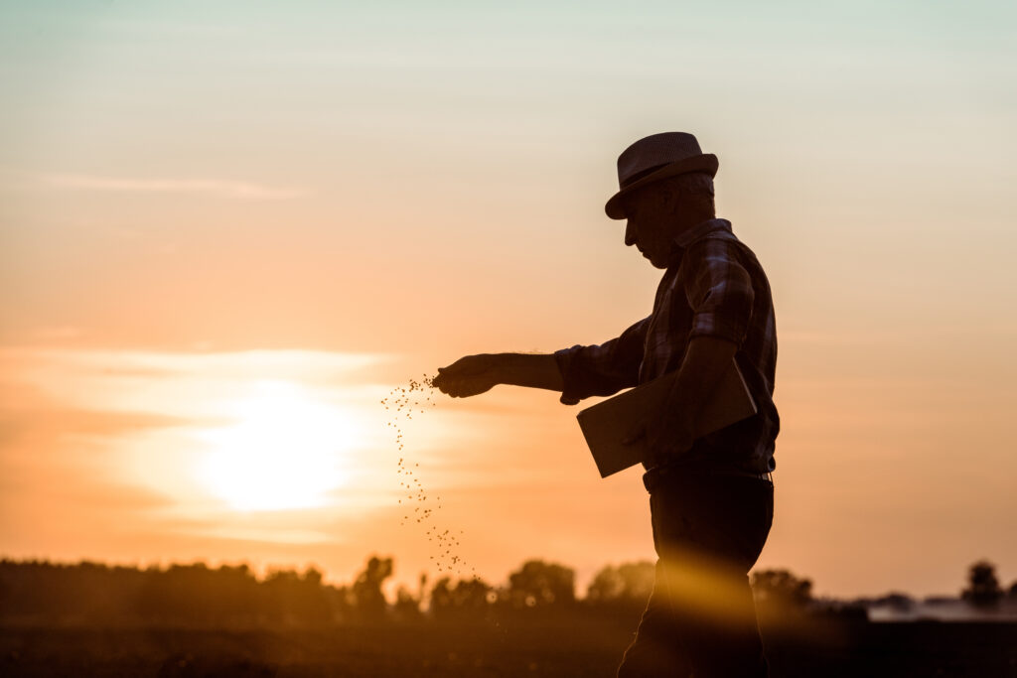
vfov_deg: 6.9
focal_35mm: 200
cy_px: 339
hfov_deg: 10.3
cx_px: 508
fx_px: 5650
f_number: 10
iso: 400
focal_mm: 200
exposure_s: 1/640
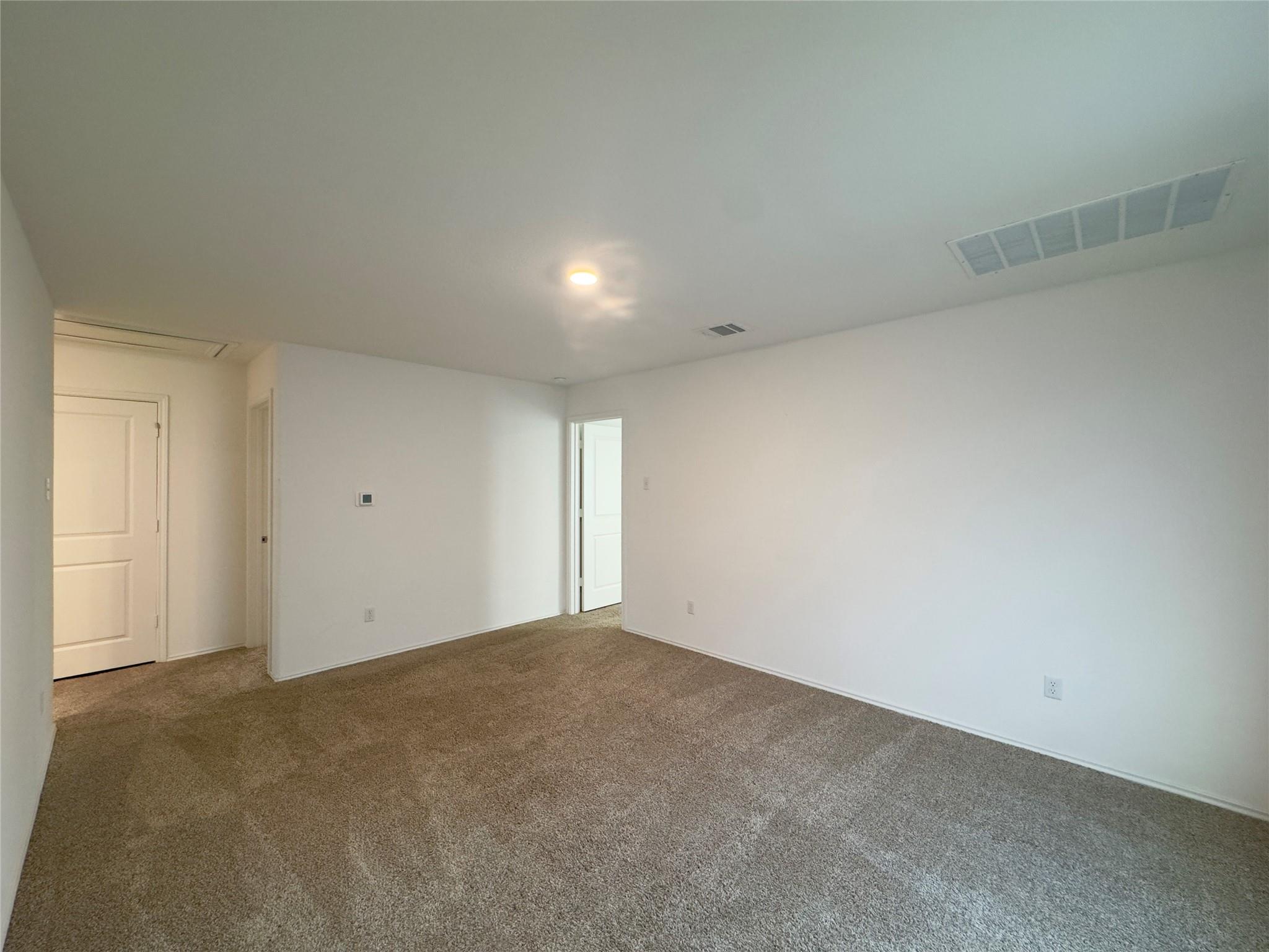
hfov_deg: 102.1
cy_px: 476
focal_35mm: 14
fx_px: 513
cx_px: 634
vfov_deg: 85.7
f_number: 2.2
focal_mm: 2.22
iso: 250
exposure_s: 1/60
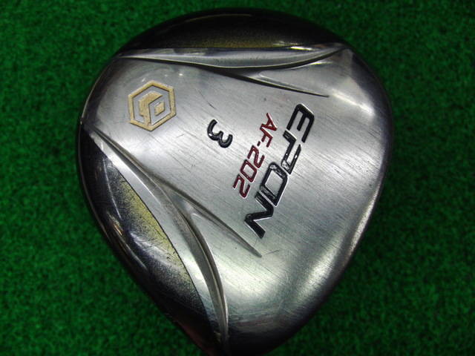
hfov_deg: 50.1
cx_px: 238
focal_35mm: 37
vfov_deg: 38.7
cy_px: 178
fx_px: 508
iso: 250
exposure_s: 1/80
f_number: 3.6
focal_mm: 6.42
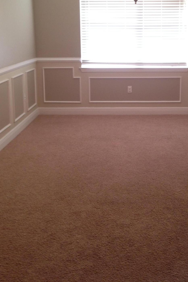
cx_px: 132
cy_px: 82
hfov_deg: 27.3
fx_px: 384
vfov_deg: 39.6
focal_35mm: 49
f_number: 2.4
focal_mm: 4.12
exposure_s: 1/20
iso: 64
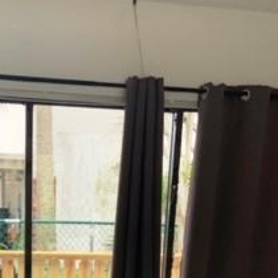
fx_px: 636
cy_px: 388
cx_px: 75
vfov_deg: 21.6
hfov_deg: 24.4
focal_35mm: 70
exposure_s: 1/136
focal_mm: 4.25
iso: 25
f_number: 1.8
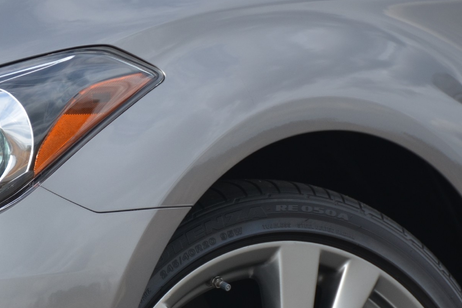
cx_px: 28
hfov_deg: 3.9
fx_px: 6763
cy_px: 253
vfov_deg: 2.6
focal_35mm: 527
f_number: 5.6
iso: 200
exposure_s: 1/500
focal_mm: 170
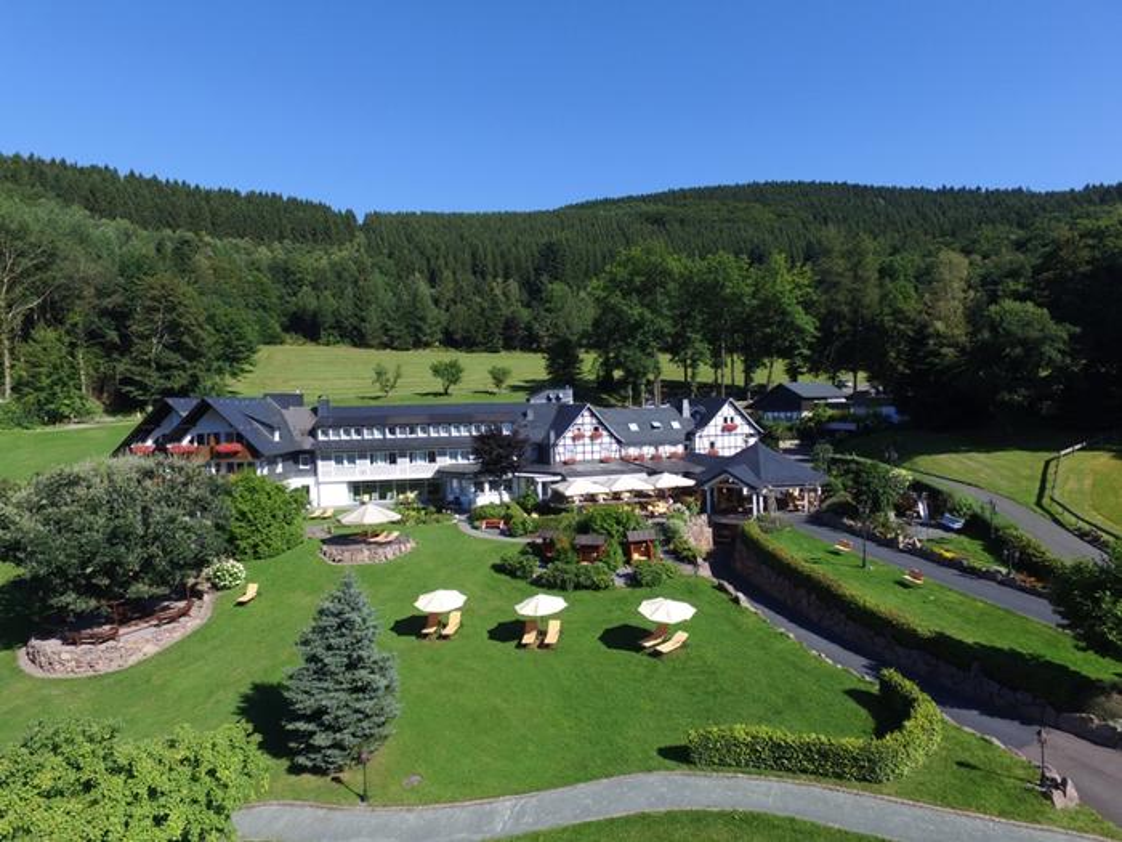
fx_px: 648
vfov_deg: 66.0
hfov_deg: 81.7
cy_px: 421
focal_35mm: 20
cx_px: 561
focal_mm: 3.61
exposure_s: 1/744
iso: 100
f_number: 2.8
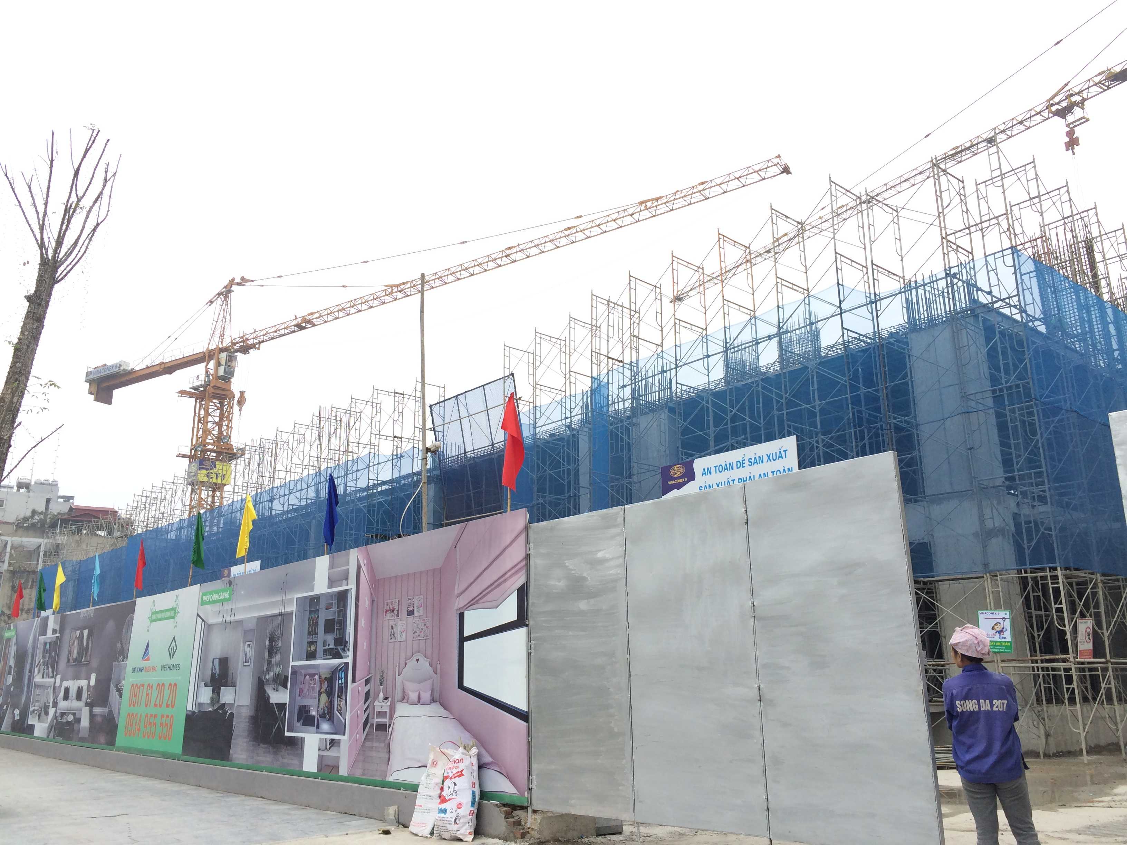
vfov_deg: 46.8
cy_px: 422
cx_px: 564
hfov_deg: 60.0
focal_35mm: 30
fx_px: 977
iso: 32
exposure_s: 1/612
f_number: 2.2
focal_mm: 4.12
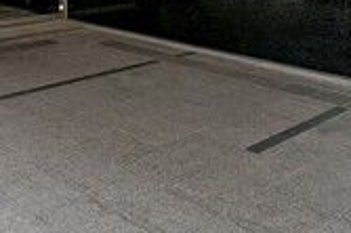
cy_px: -78
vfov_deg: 22.2
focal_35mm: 54
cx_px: 59
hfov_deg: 35.4
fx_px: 526
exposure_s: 1/60
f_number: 4.5
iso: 100
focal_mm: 10
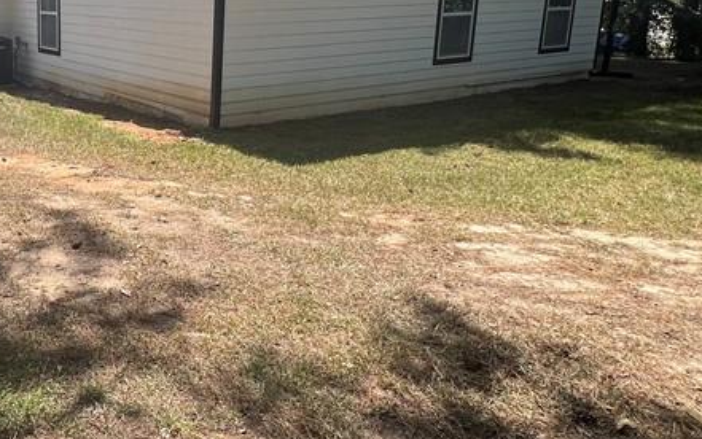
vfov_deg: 38.6
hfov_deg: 52.7
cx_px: 76
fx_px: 612
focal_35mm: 32
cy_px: 119
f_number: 1.8
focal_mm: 1.57
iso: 32
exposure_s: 1/758
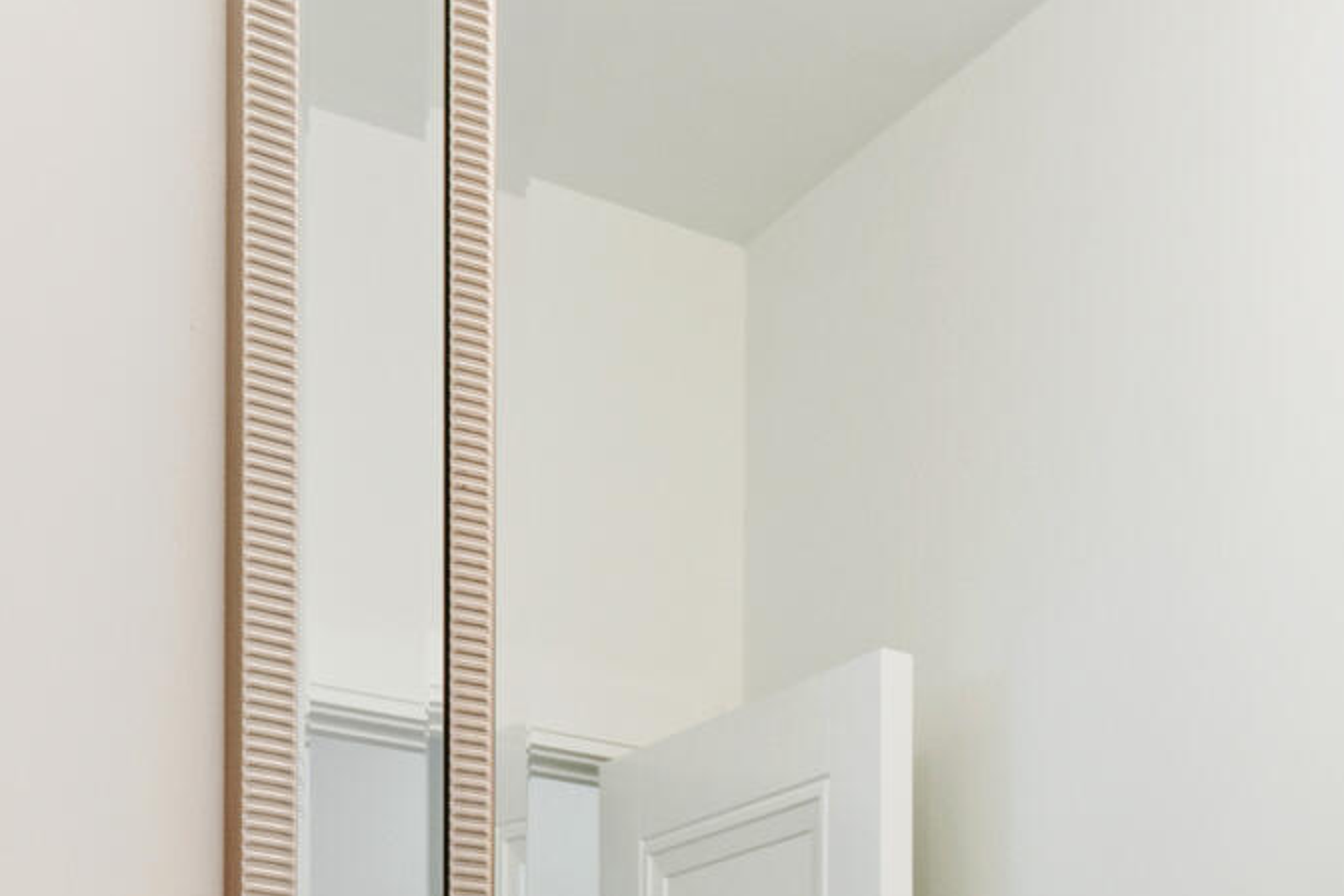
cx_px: 1926
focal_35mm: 67
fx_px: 2501
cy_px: 1390
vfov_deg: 17.9
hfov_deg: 24.5
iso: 100
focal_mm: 10
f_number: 8
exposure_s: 1/3
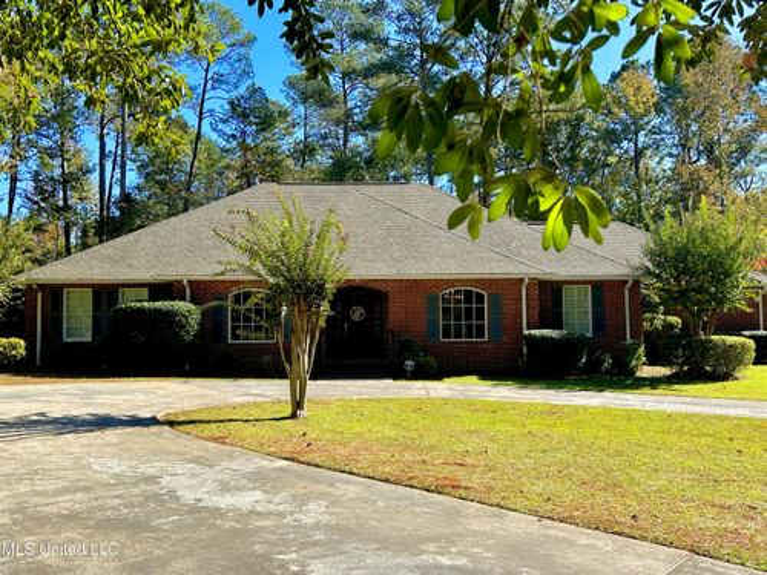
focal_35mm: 33
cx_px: 384
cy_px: 288
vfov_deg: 42.9
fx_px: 731
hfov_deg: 55.4
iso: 80
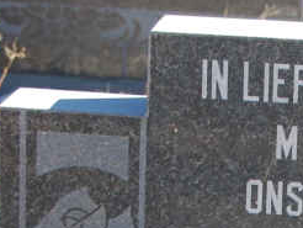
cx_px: 408
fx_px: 2296
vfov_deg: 5.6
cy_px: 380
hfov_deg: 7.5
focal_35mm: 262
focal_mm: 48
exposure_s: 1/125
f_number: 6.3
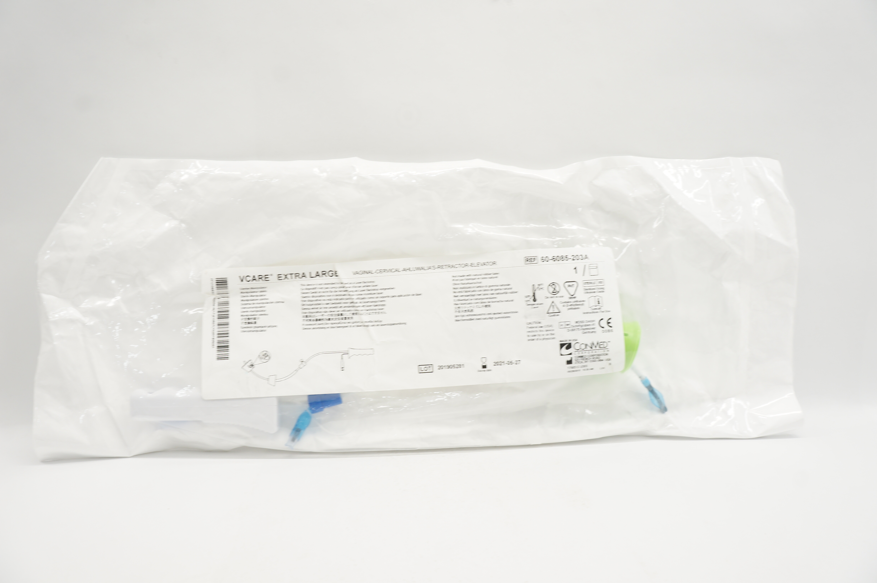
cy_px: 292
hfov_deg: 67.4
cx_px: 438
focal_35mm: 27
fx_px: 657
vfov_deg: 47.8
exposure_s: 1/20
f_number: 8
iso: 200
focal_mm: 18
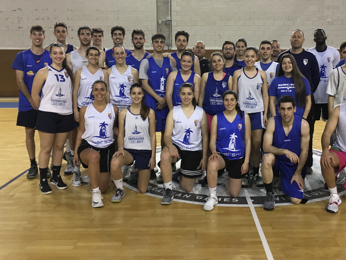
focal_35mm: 40
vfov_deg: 35.8
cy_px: 100
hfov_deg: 46.6
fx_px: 400
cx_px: 205
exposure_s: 1/33
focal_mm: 4.15
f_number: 2.2
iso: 125
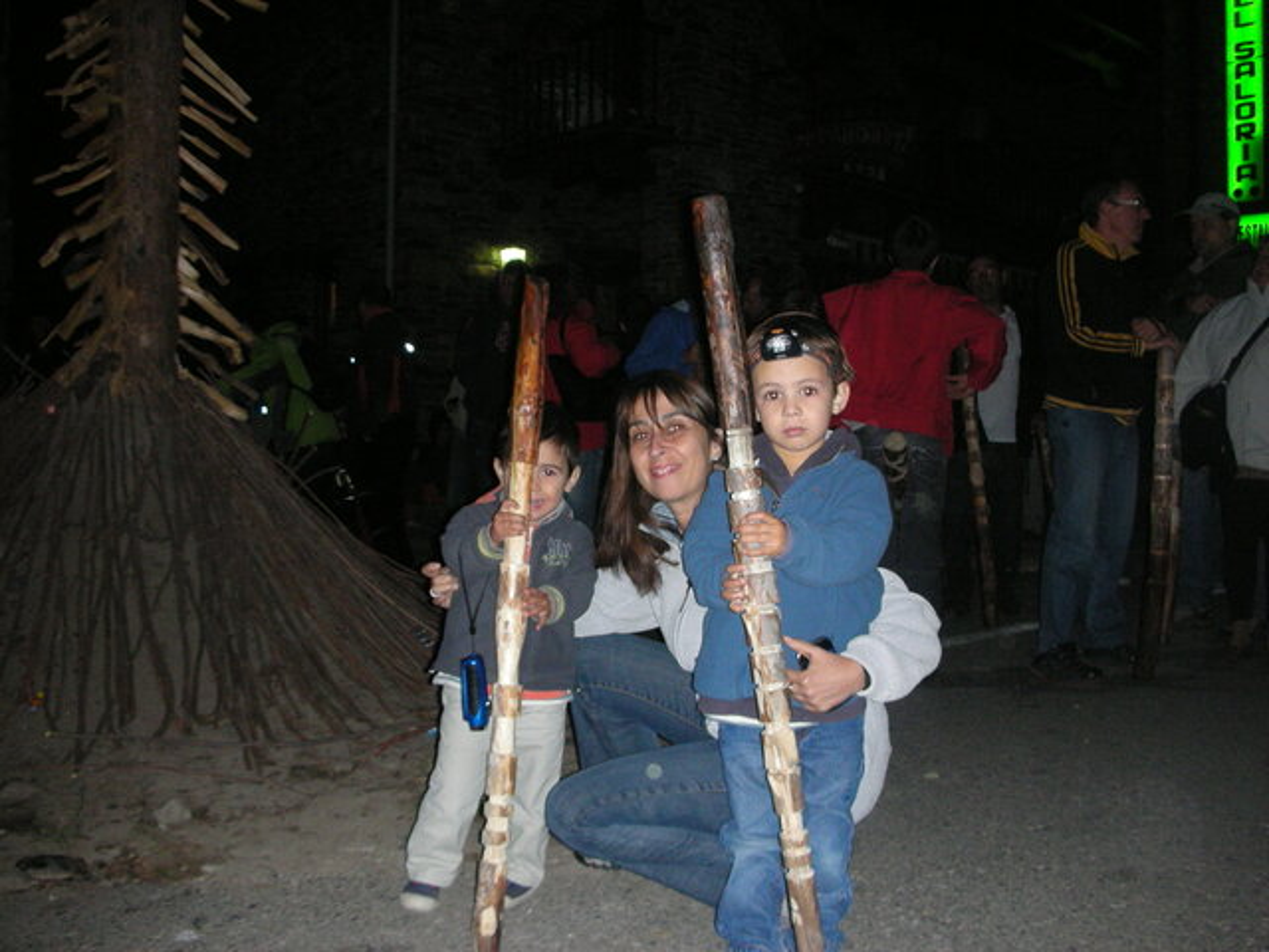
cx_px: 634
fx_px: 1283
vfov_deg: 40.7
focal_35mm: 35
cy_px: 476
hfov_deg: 52.6
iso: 200
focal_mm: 5.8
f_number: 3
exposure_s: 1/60.1
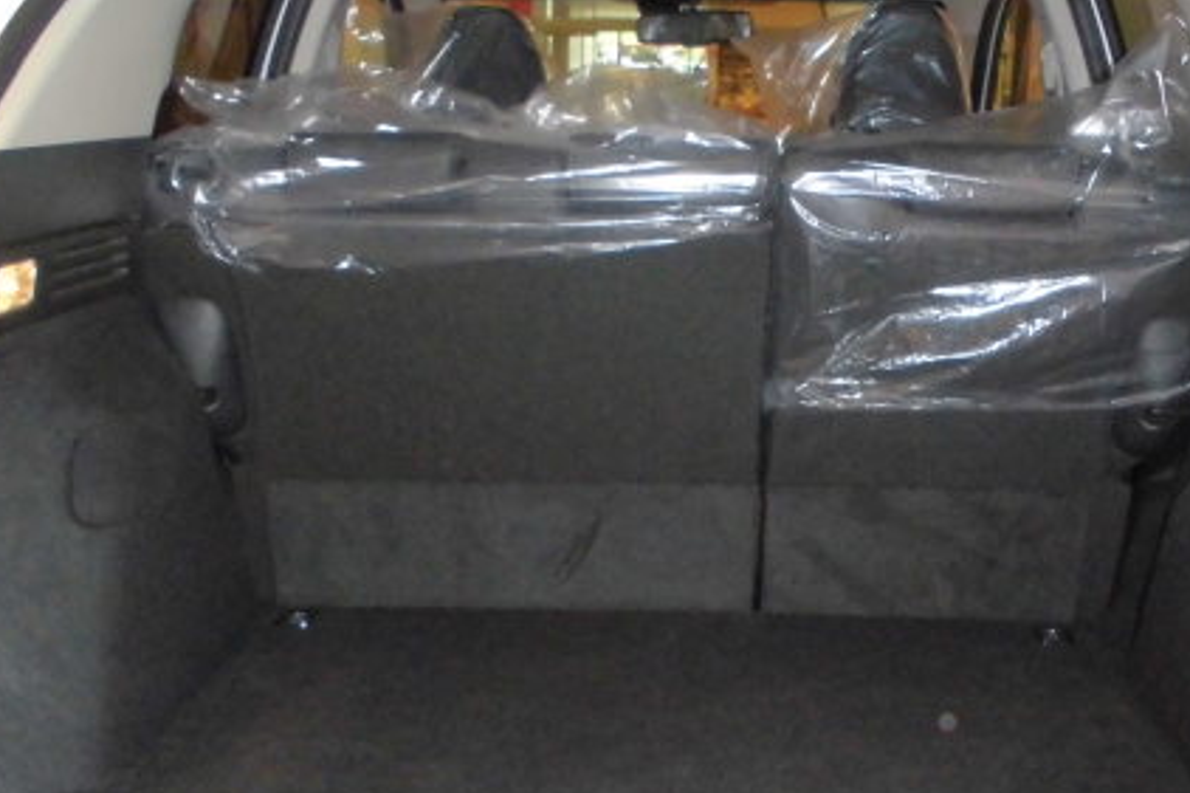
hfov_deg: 47.3
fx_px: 1355
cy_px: 449
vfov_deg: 32.6
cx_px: 682
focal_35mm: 41
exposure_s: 1/60
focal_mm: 4.6
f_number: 3.5
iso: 400
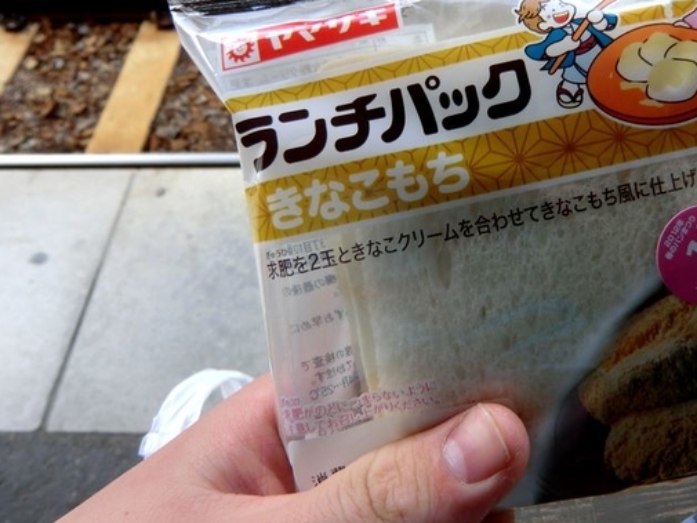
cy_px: 203
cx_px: 491
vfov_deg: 37.6
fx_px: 765
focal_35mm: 38
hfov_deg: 47.7
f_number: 3.2
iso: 64
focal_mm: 4.3
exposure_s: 1/200
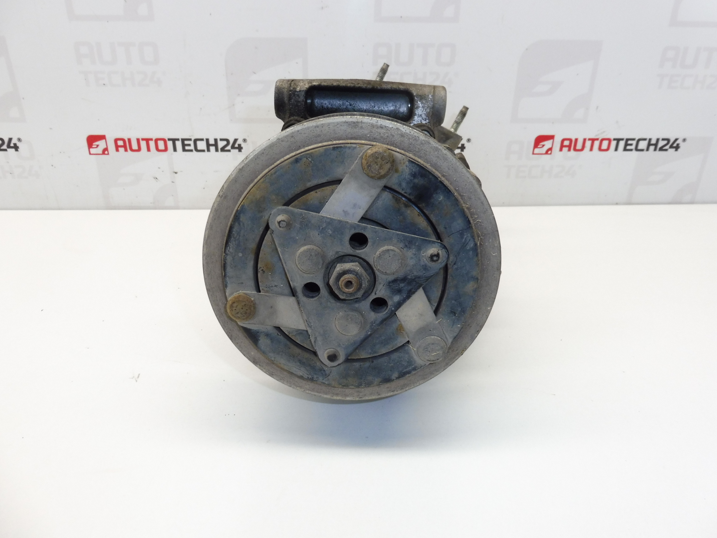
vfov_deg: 54.9
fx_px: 518
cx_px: 344
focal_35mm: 25
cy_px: 272
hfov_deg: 69.4
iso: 200
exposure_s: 1/60
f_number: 4
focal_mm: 4.3
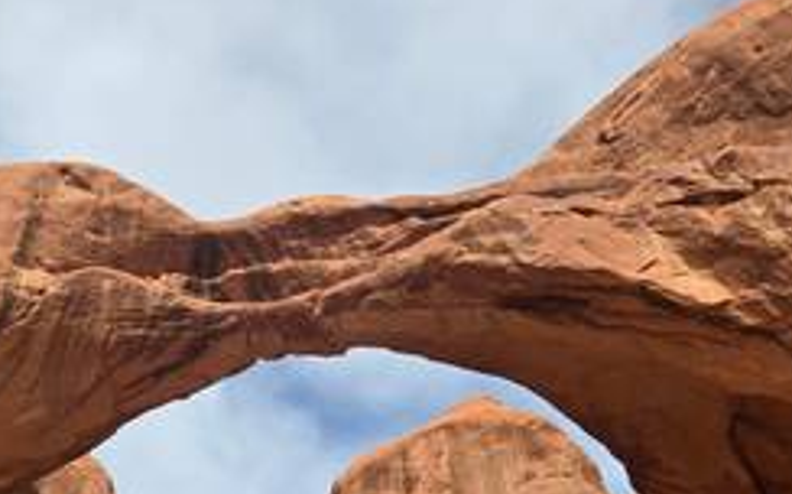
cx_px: 325
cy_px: 520
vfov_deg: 25.2
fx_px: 1035
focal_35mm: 48
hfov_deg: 41.7
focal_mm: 5.4
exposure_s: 1/1484
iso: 25
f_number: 1.8
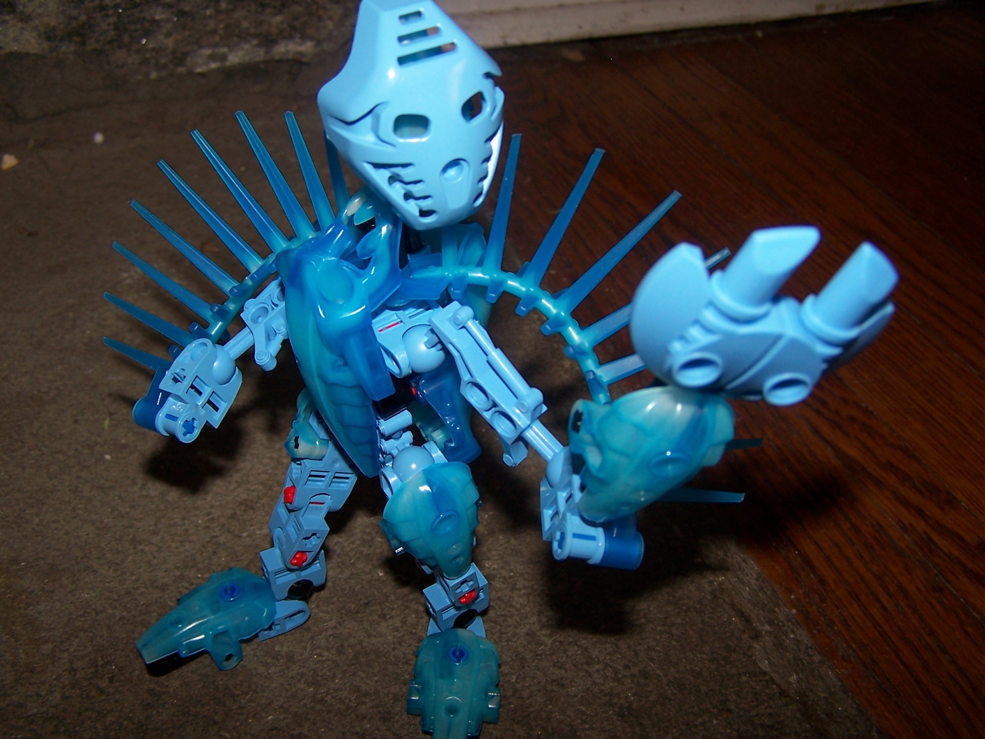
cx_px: 492
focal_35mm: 38
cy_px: 370
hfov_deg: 49.0
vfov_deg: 37.7
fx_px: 1081
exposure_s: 1/60
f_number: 2.8
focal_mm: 6.3
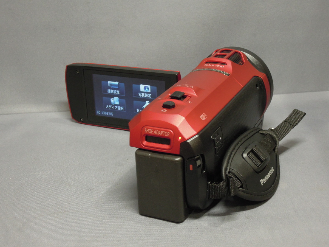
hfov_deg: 31.2
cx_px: 164
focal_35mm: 62
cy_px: 124
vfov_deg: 23.7
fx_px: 589
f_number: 5.2
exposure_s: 1/25
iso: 500
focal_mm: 11.1
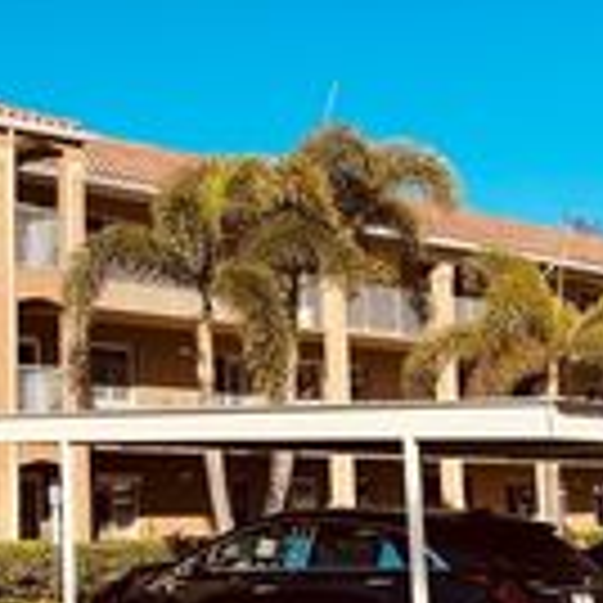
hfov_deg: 20.9
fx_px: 1557
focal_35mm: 79
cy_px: 277
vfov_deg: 21.9
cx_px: -45
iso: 80
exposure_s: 1/4608
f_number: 1.78
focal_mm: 6.86
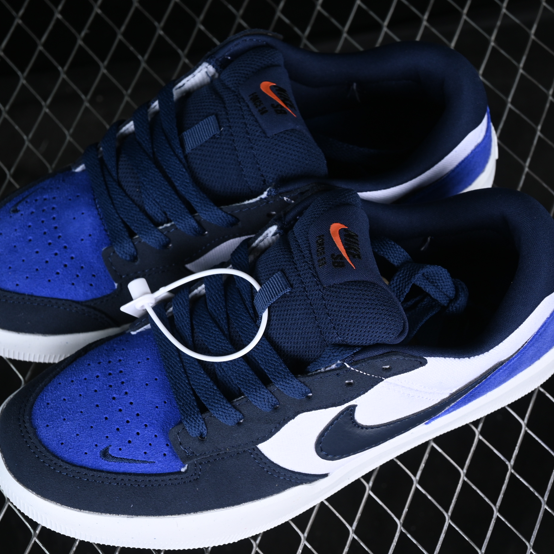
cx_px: 265
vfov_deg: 18.1
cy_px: 277
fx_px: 1738
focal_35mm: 96
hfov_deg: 18.1
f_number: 7.1
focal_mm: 50
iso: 160
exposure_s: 1/60
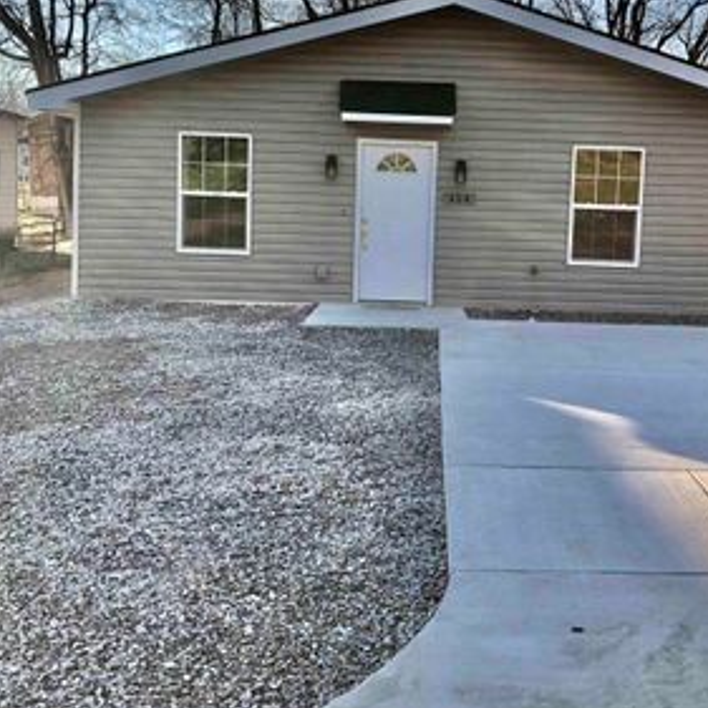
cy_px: 291
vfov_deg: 38.2
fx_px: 1018
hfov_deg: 38.2
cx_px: 426
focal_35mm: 44
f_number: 1.8
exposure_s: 1/517
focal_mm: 3.99
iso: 20
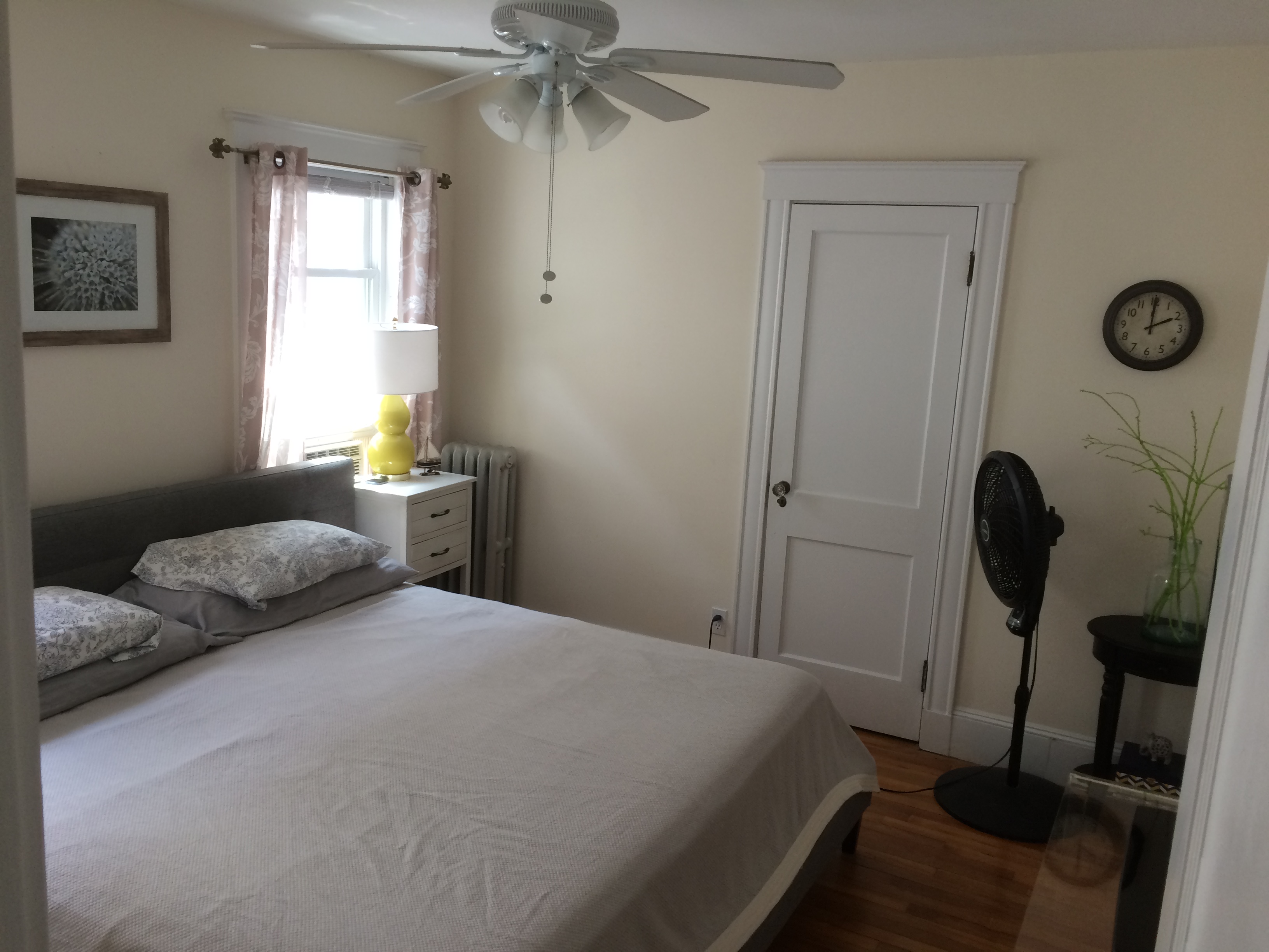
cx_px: 634
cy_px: 476
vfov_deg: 48.2
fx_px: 1063
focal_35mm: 29
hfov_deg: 61.7
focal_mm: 4.15
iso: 40
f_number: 2.2
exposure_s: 1/40
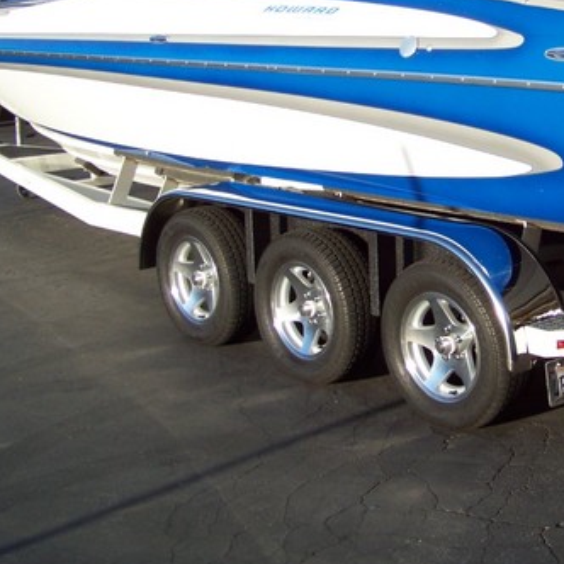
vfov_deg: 25.6
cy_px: 193
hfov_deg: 25.0
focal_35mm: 67
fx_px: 1235
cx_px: 499
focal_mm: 5.85
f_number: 2.8
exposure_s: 1/640
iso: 72
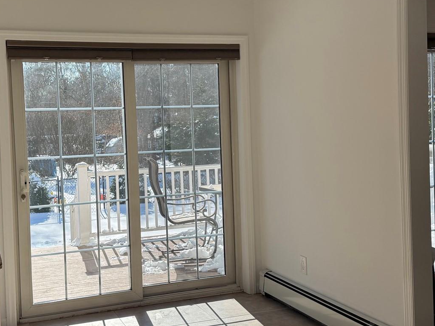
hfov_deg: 39.6
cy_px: 150
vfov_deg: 30.3
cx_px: 194
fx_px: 603
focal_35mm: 48
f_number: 1.78
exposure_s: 1/2299
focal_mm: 6.76
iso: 100
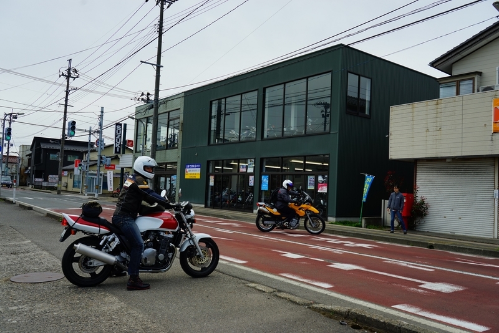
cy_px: 166
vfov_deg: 43.6
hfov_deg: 61.9
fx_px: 416
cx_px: 250
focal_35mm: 30
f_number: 8
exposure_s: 1/320
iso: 100
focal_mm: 30
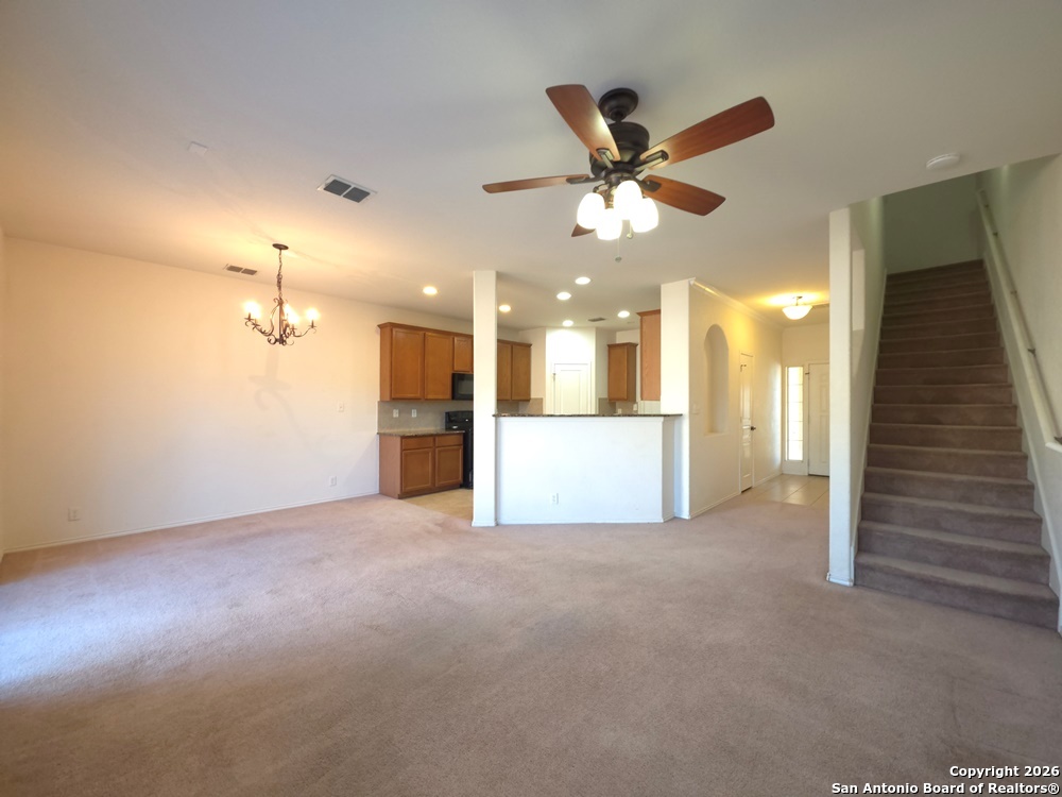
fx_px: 399
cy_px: 398
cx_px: 531
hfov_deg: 106.2
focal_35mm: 13
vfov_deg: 89.9
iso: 200
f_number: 1.9
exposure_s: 1/30
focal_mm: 2.2
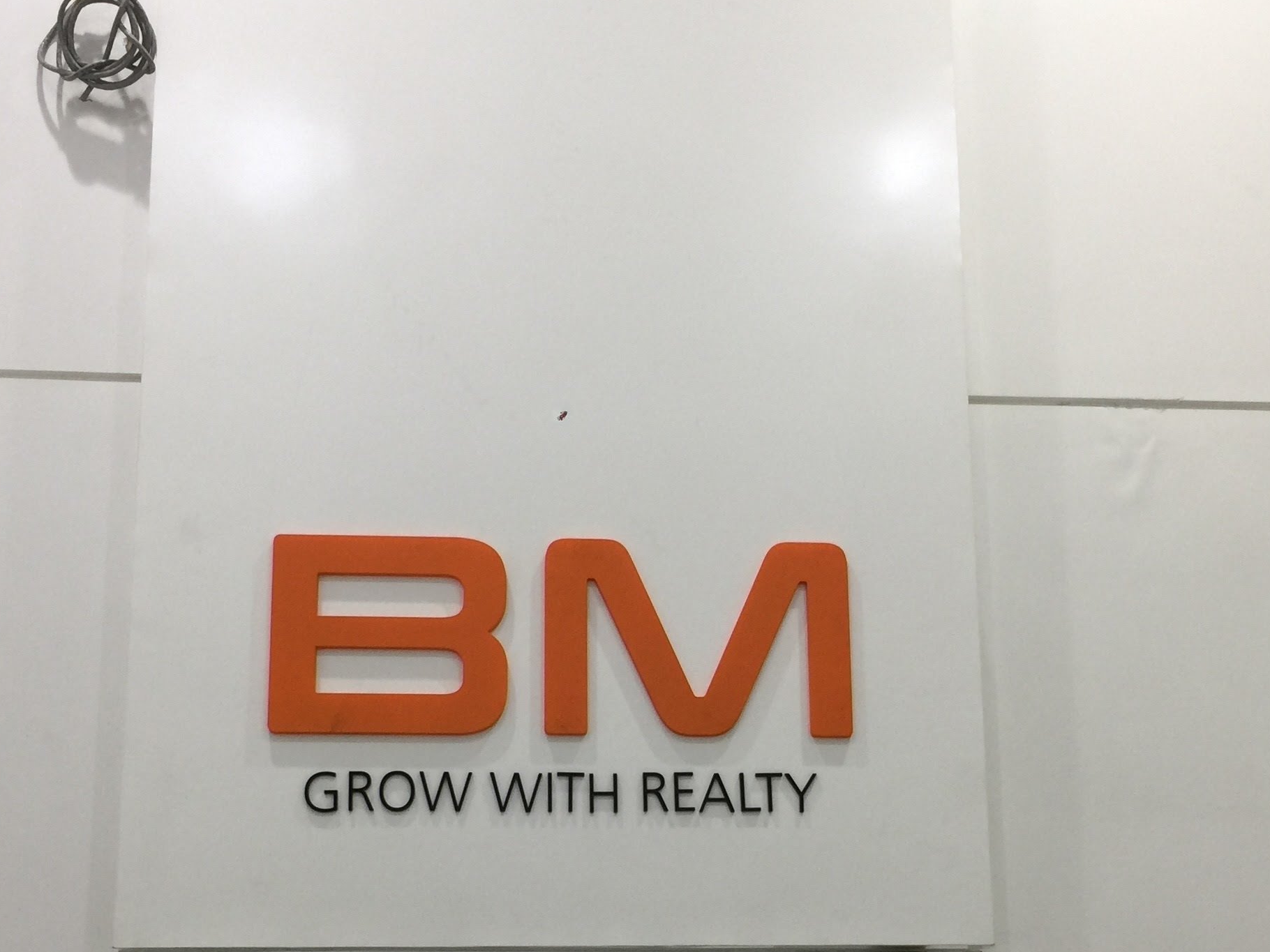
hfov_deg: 36.8
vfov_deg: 27.4
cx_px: 682
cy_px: 773
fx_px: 1908
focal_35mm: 52
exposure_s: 1/33
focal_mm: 4.15
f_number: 2.2
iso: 32
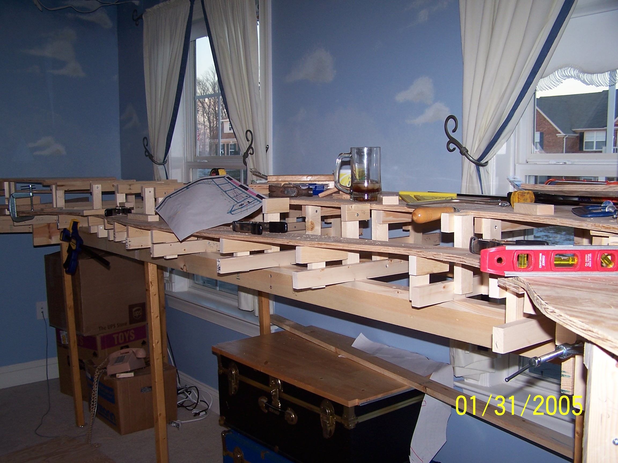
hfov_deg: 49.0
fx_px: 678
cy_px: 232
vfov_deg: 37.7
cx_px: 309
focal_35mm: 38
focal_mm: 6.3
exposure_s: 1/60
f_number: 2.8
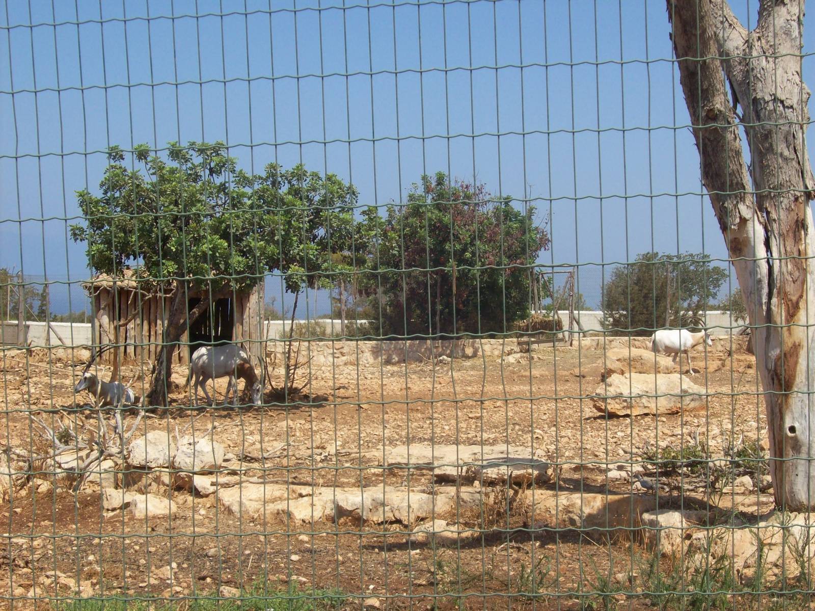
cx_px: 408
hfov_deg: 34.4
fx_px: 1318
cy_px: 306
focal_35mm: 56
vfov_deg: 26.1
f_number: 6
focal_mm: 9.4
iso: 80
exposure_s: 1/443
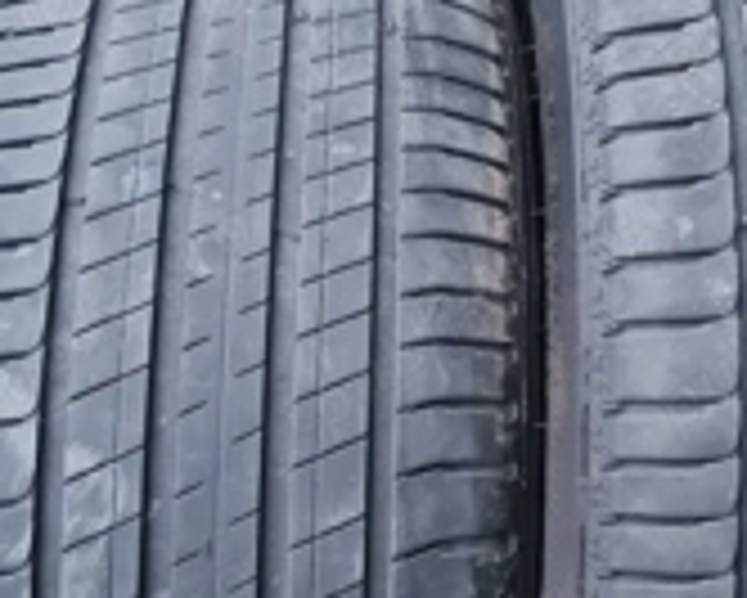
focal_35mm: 61
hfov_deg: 30.5
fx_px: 1349
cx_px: 544
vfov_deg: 24.9
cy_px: 373
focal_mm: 5.4
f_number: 1.8
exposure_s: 1/33
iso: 500
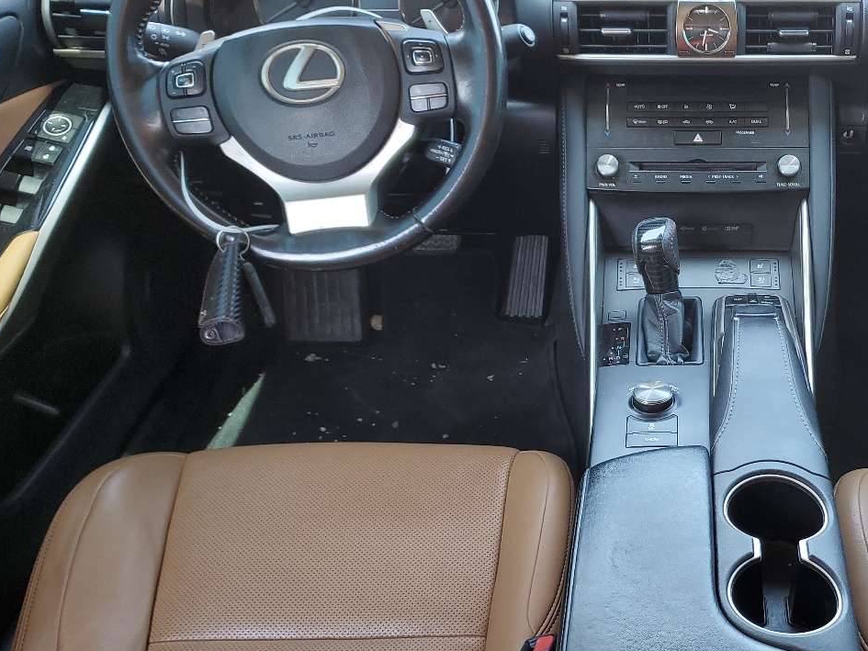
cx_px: 678
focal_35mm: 44
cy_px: 389
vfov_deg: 32.8
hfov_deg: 41.3
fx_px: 1103
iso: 53
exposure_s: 1/60.2
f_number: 1.5
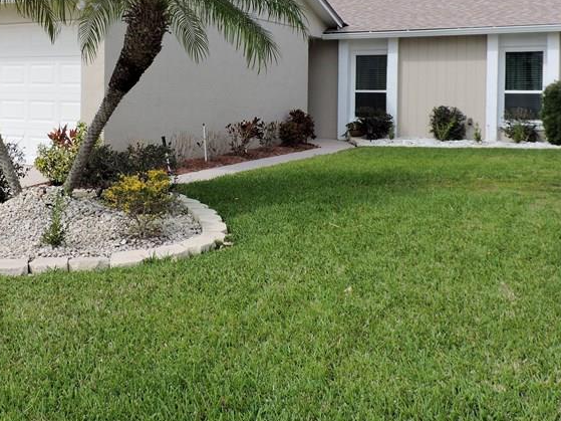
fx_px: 713
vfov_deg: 32.3
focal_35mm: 44
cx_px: 193
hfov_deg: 42.4
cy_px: 107
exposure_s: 1/1000
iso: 100
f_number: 3
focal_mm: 4.3
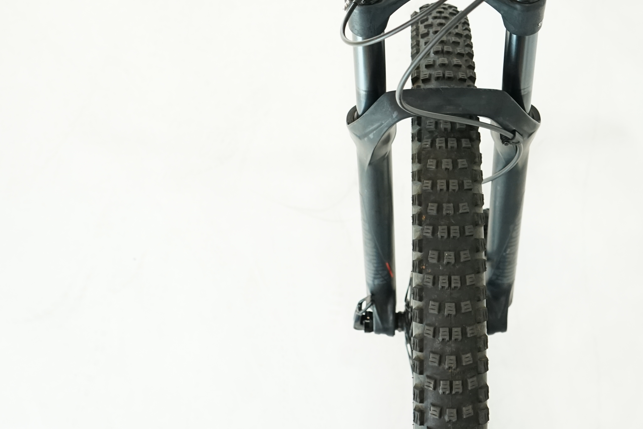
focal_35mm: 60
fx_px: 1072
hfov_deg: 33.1
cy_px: 43
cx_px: 439
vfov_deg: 22.1
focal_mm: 31
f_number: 5
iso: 1600
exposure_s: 1/200
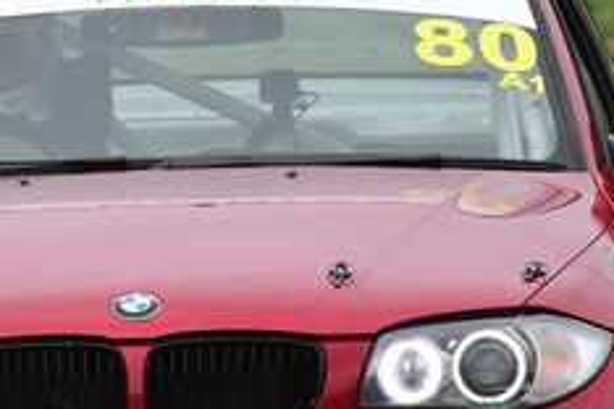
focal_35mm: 2561
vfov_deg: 0.5
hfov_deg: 0.8
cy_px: 170
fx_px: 43676
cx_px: 42
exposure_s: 1/640
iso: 1600
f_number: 10
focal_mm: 500
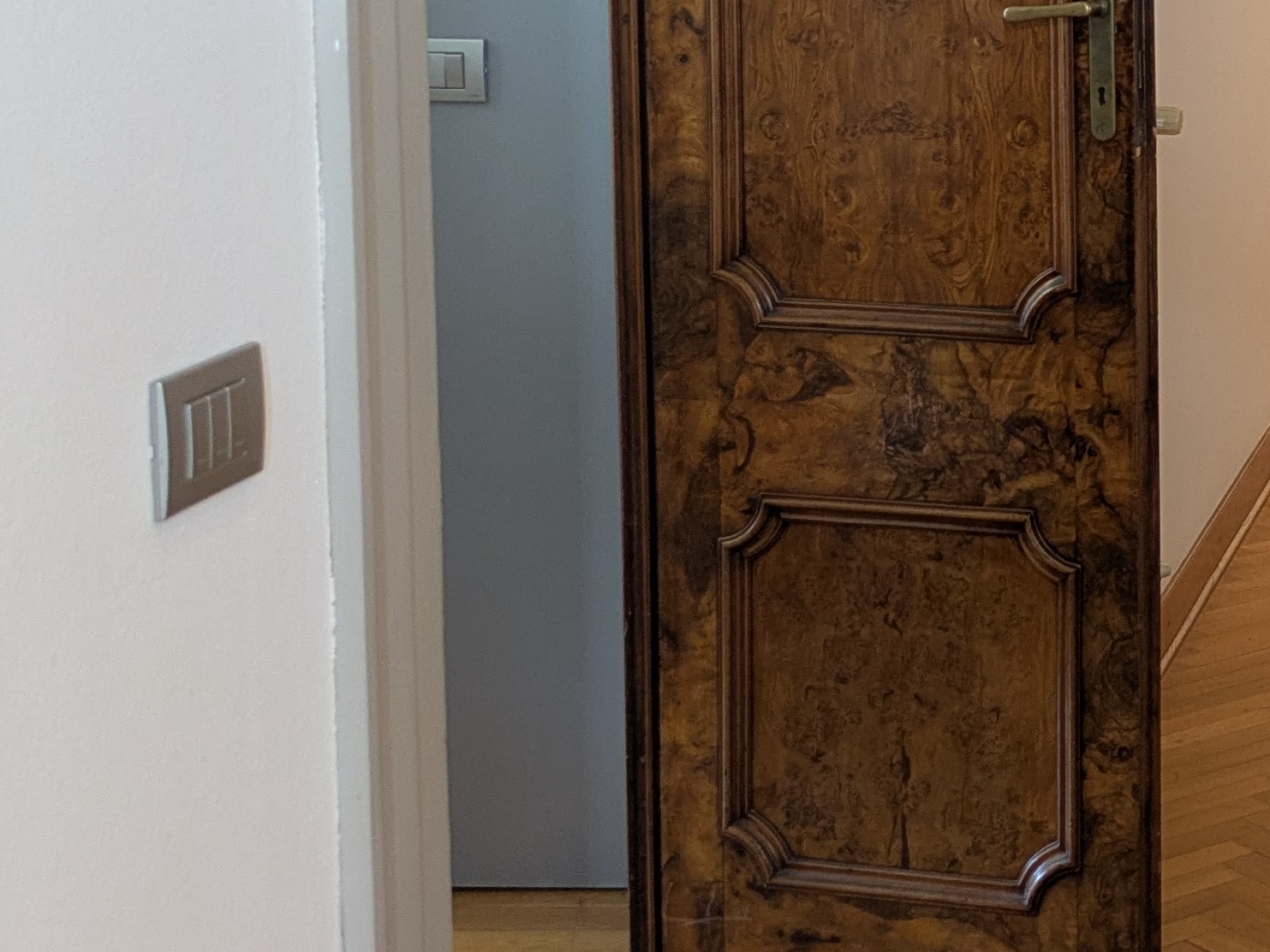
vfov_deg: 18.4
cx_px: 1625
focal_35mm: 78
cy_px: -9
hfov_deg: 22.5
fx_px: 2861
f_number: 1.89
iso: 192
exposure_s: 1/25
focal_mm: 5.43
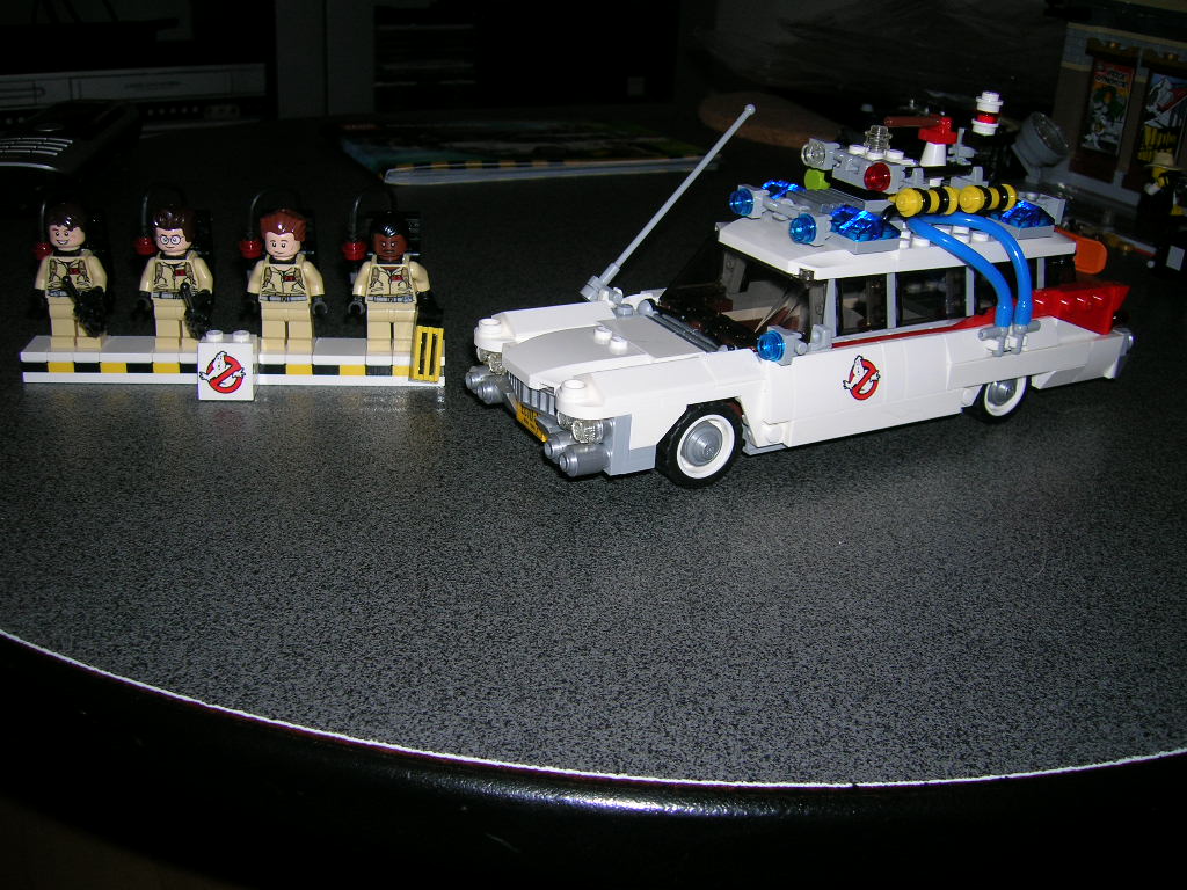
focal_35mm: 34
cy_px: 445
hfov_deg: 54.0
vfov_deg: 41.8
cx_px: 594
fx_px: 1166
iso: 50
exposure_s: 1/60.1
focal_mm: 5.7
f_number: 2.9
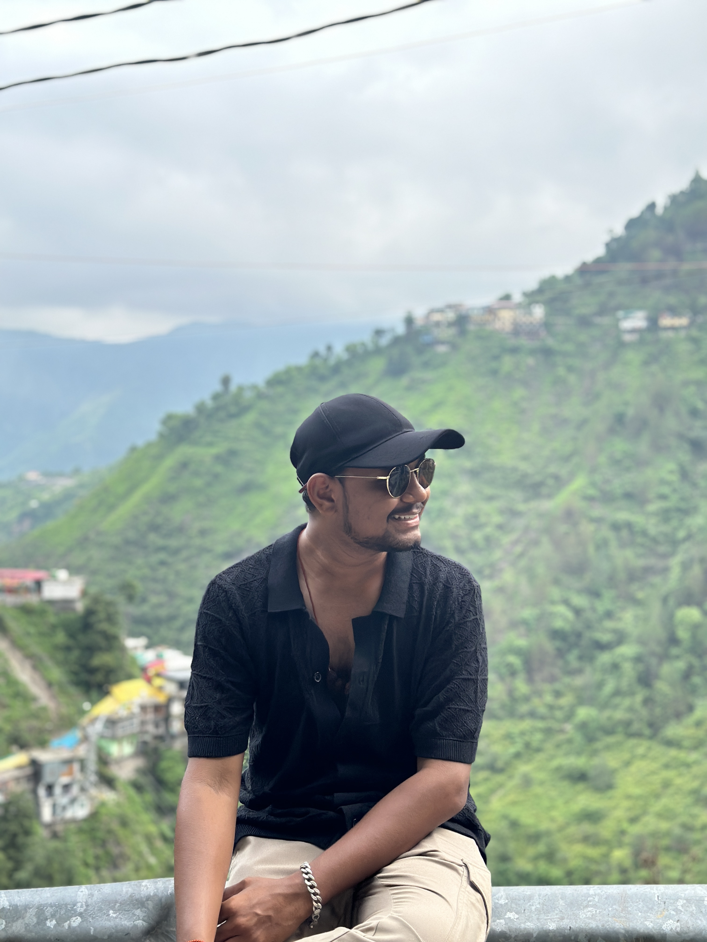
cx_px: 354
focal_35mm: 48
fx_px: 1307
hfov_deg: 30.3
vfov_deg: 39.7
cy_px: 471
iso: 80
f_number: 1.78
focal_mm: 6.86
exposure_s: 1/529
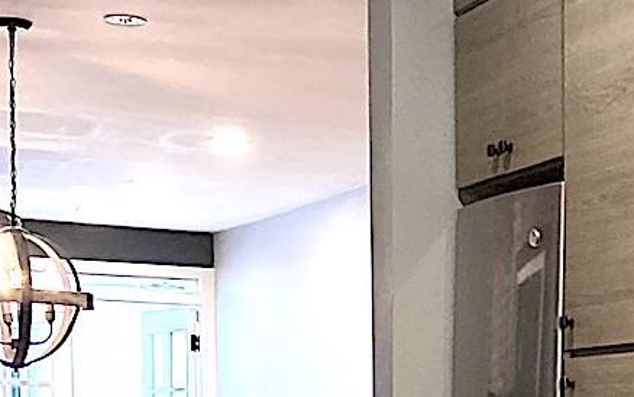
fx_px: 2109
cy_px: 700
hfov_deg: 16.4
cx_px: 748
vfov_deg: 10.2
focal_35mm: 122
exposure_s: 1/60
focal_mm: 3.99
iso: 250
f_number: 1.8
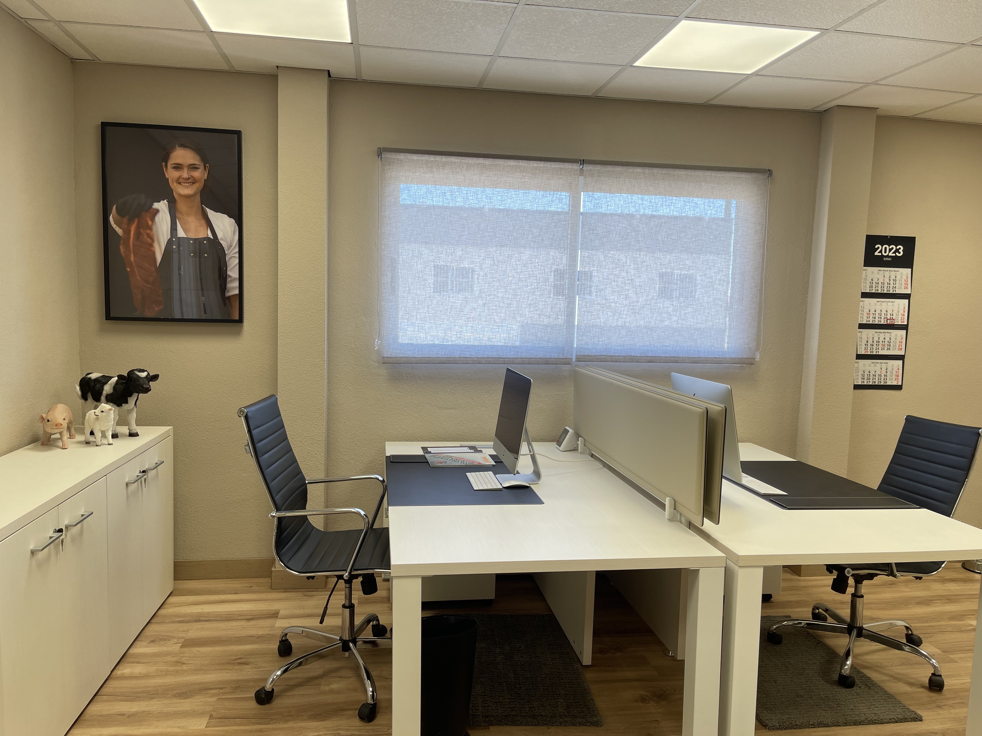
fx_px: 738
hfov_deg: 67.3
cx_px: 491
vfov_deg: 53.1
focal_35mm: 26
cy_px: 368
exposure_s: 1/130
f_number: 1.6
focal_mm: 5.1
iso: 32
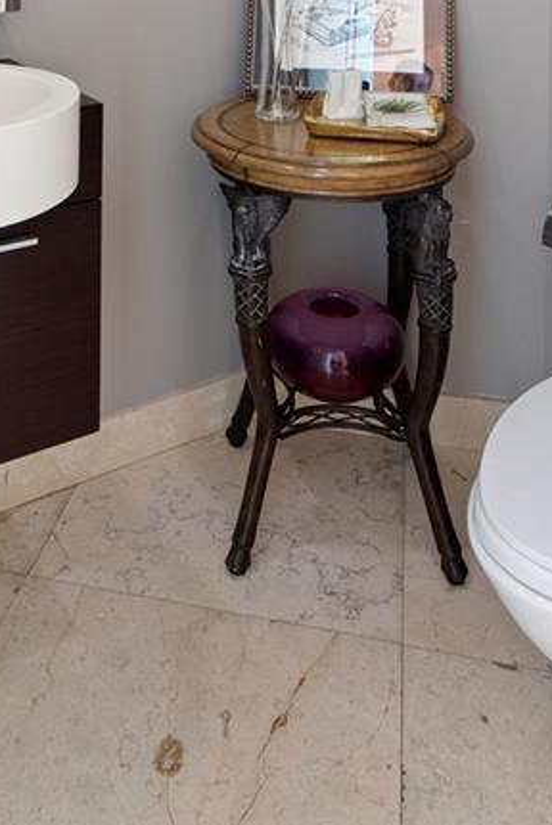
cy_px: -188
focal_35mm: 39
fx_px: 895
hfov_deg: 34.0
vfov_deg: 36.7
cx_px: 195
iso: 320
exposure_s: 1
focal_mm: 14
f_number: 7.1
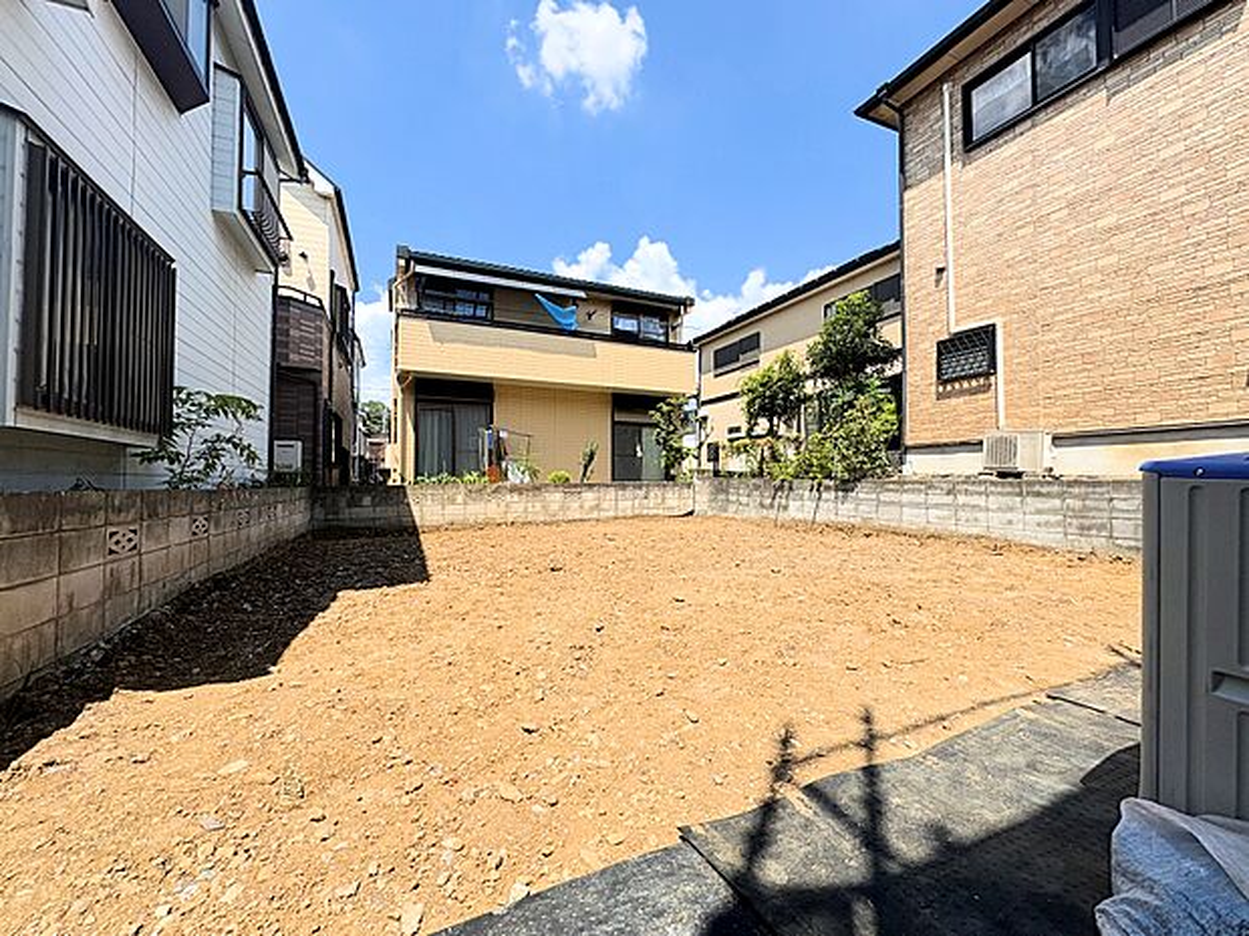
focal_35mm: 14
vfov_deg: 85.7
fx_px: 505
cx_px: 624
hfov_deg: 102.1
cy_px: 468
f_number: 2.2
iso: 50
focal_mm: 2.22
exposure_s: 1/1600
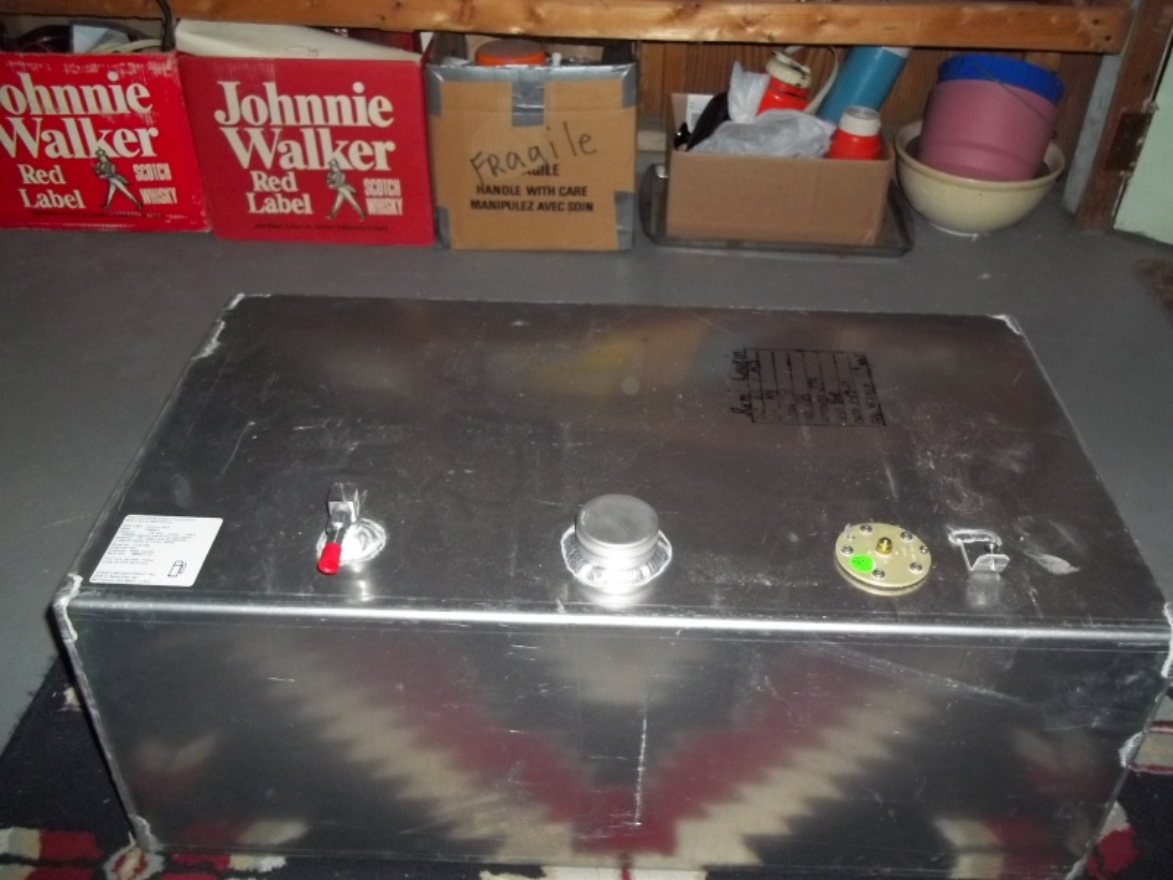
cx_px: 586
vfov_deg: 44.2
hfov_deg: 56.8
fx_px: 1084
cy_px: 440
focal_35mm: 32
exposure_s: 1/30
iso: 250
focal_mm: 5.7
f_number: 2.9
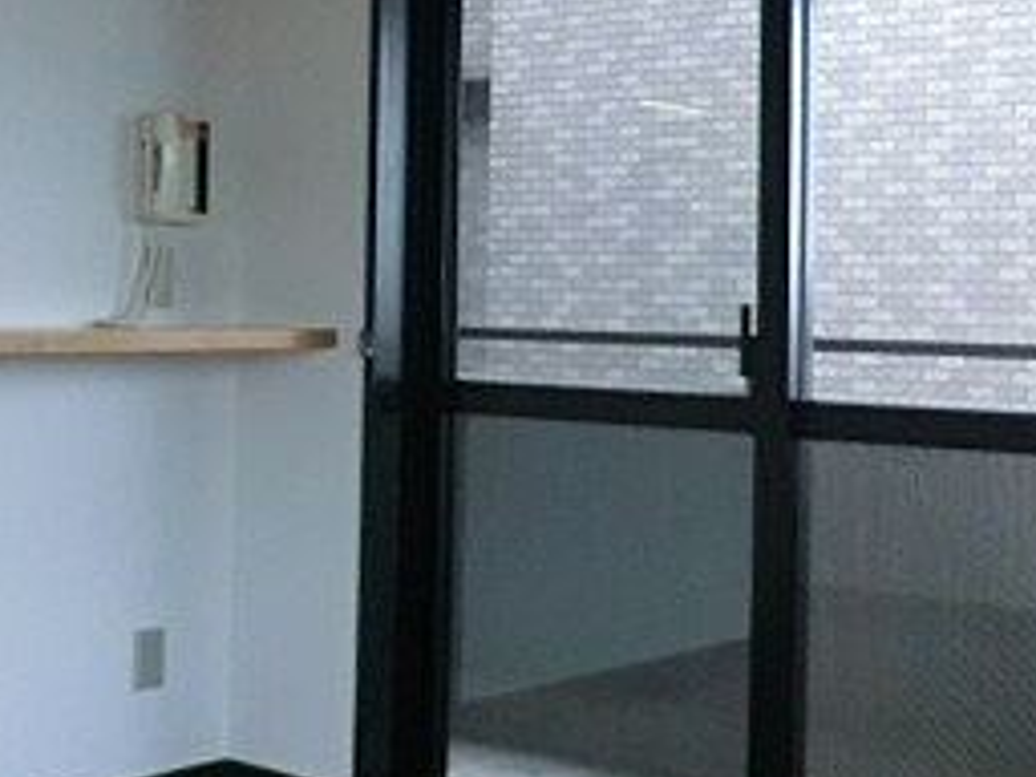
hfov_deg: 30.7
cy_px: 247
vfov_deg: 24.3
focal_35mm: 60
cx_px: 93
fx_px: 1796
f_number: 3.2
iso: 800
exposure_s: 1/50
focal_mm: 4.3
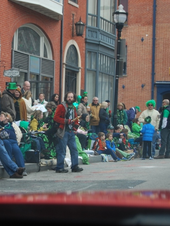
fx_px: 740
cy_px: 113
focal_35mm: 113
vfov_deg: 17.4
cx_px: 13
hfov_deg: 13.0
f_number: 5.6
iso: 200
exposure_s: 1/60
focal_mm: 52
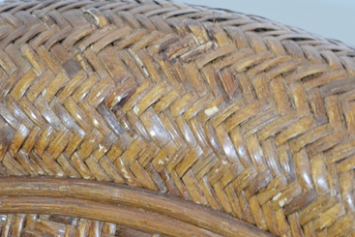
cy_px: 126
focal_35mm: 135
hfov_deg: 15.2
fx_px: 1330
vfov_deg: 10.2
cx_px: 202
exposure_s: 1/30
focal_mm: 55
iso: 1800
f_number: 5.6
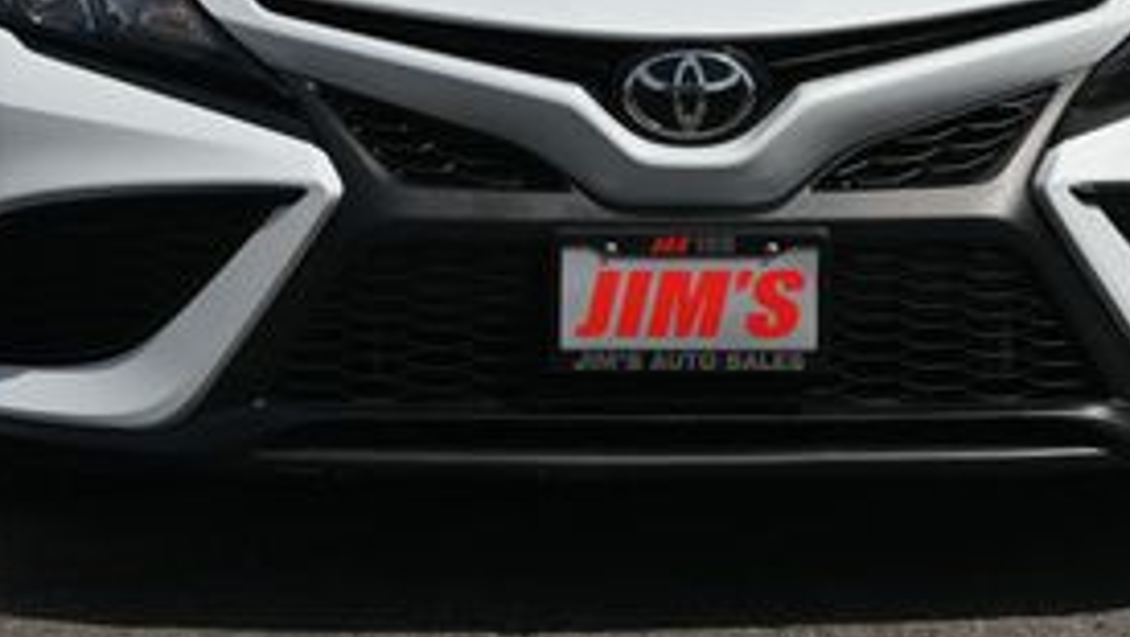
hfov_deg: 14.0
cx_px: 670
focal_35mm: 153
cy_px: -142
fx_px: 4587
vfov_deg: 7.9
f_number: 7.1
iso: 100
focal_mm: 42
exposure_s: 1/320
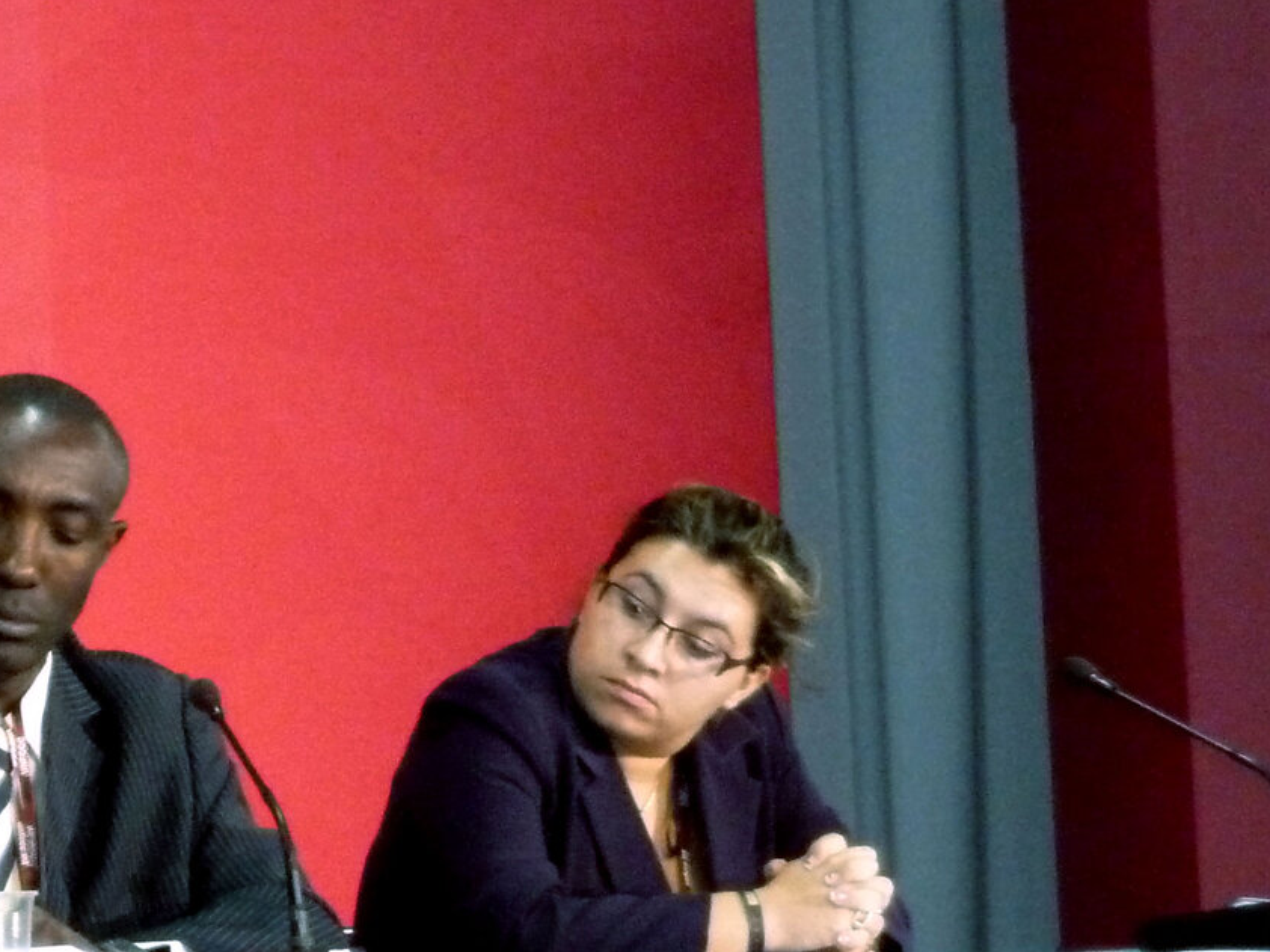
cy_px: 735
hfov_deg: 9.0
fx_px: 8032
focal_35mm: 219
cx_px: -104
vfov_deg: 6.8
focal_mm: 15.8
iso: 800
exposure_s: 1/5
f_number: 4.3
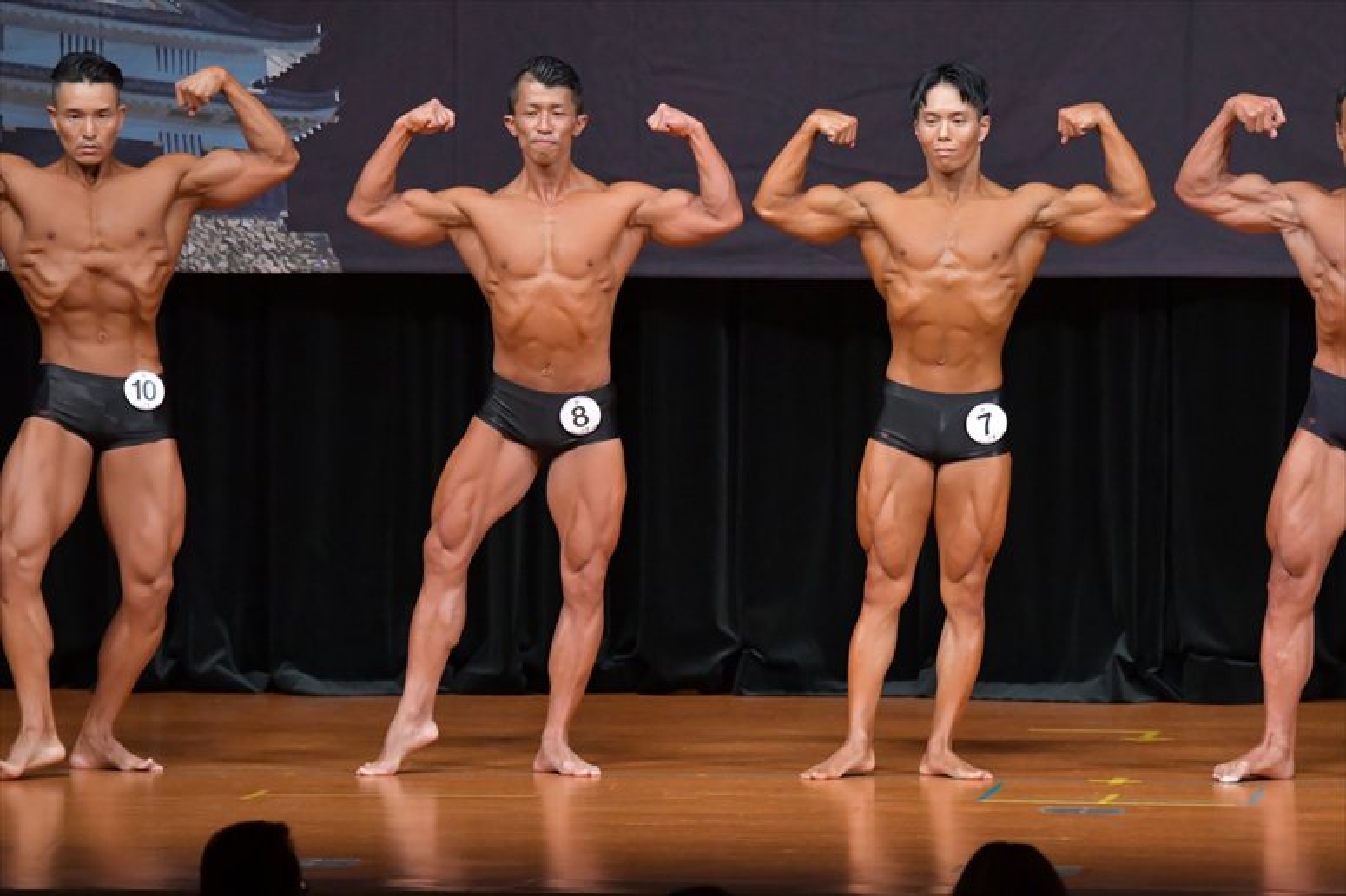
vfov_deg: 5.1
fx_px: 10090
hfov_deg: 7.6
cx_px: 673
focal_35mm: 270
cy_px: 448
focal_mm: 180
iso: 5000
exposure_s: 1/400
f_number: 5.6
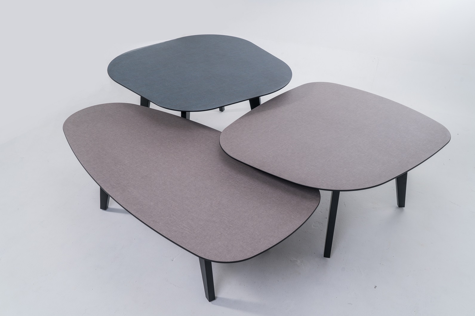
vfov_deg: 40.0
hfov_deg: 57.2
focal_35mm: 33
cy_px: 158
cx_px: 238
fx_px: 435
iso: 100
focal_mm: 33
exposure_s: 1/160
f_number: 9
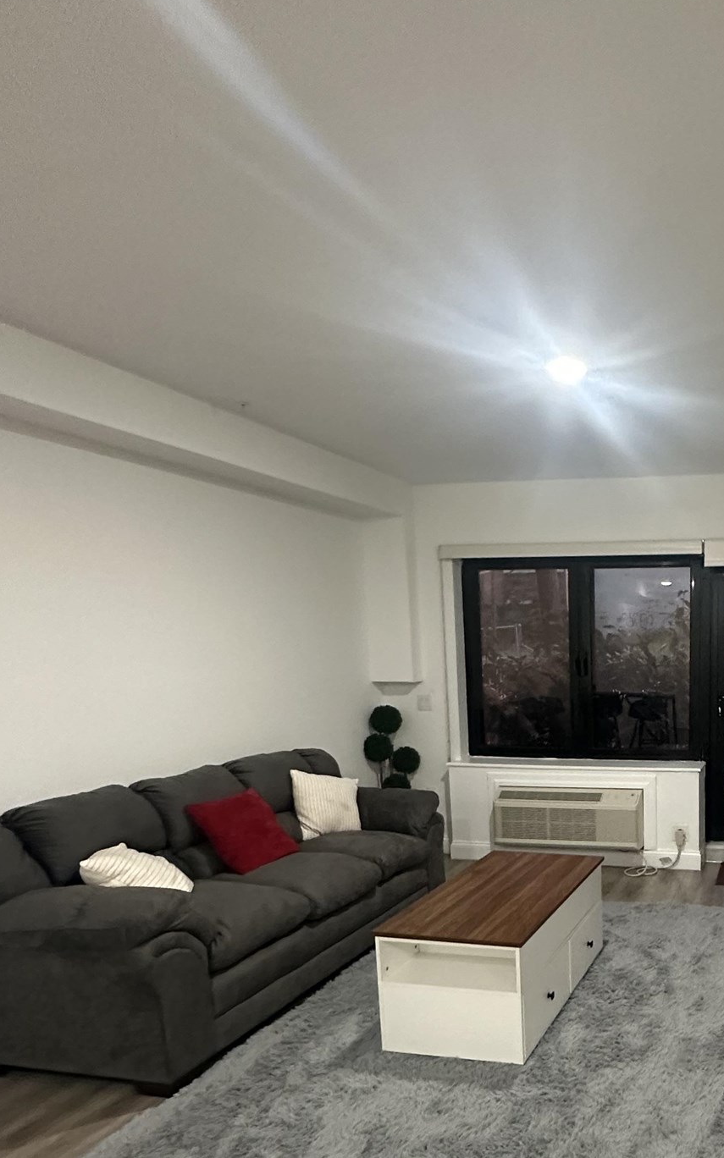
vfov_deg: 70.7
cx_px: 669
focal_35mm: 25
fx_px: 789
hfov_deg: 44.3
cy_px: 760
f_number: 2.2
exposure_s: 1/60
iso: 640
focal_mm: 2.22
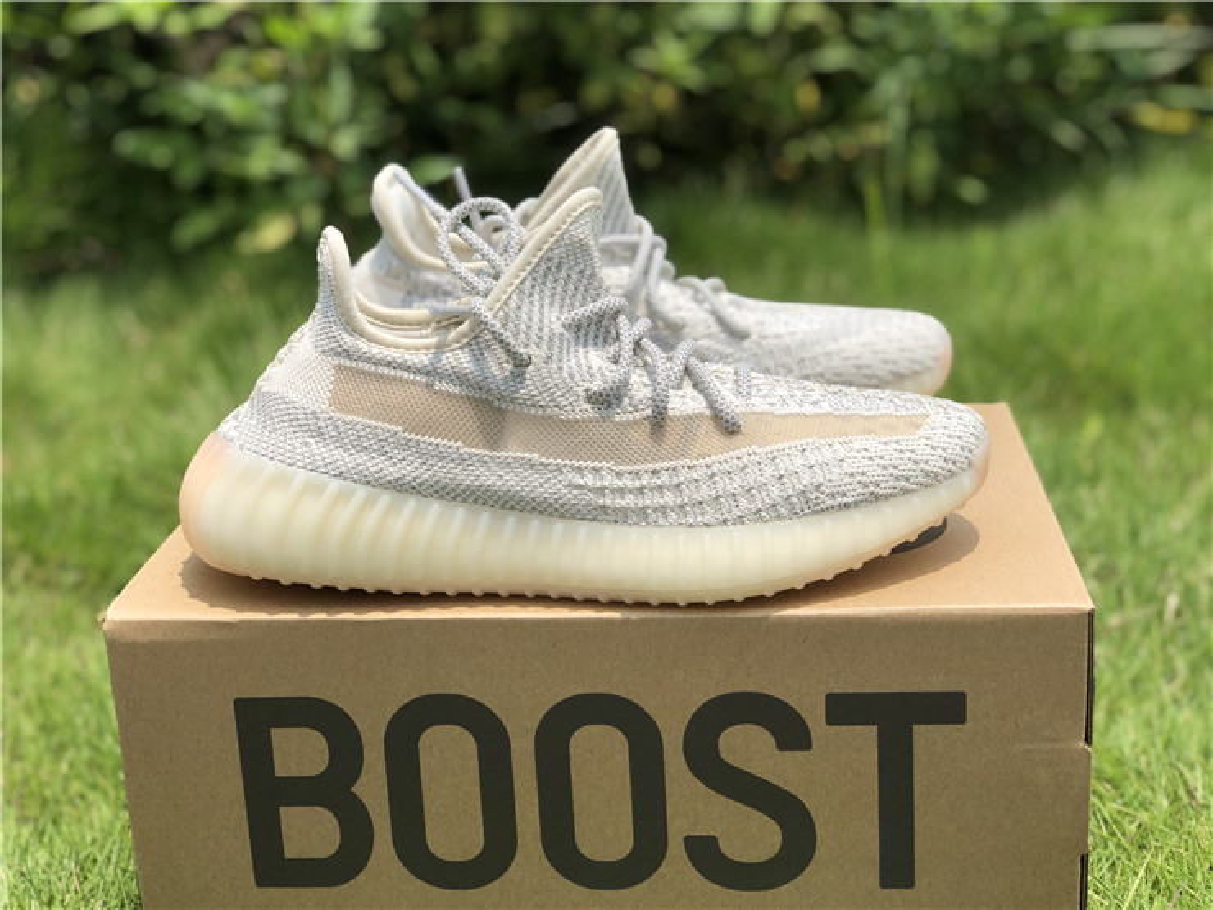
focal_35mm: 52
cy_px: 455
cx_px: 606
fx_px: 1822
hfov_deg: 36.8
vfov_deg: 28.0
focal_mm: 6
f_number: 2.4
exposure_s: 1/1333
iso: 16
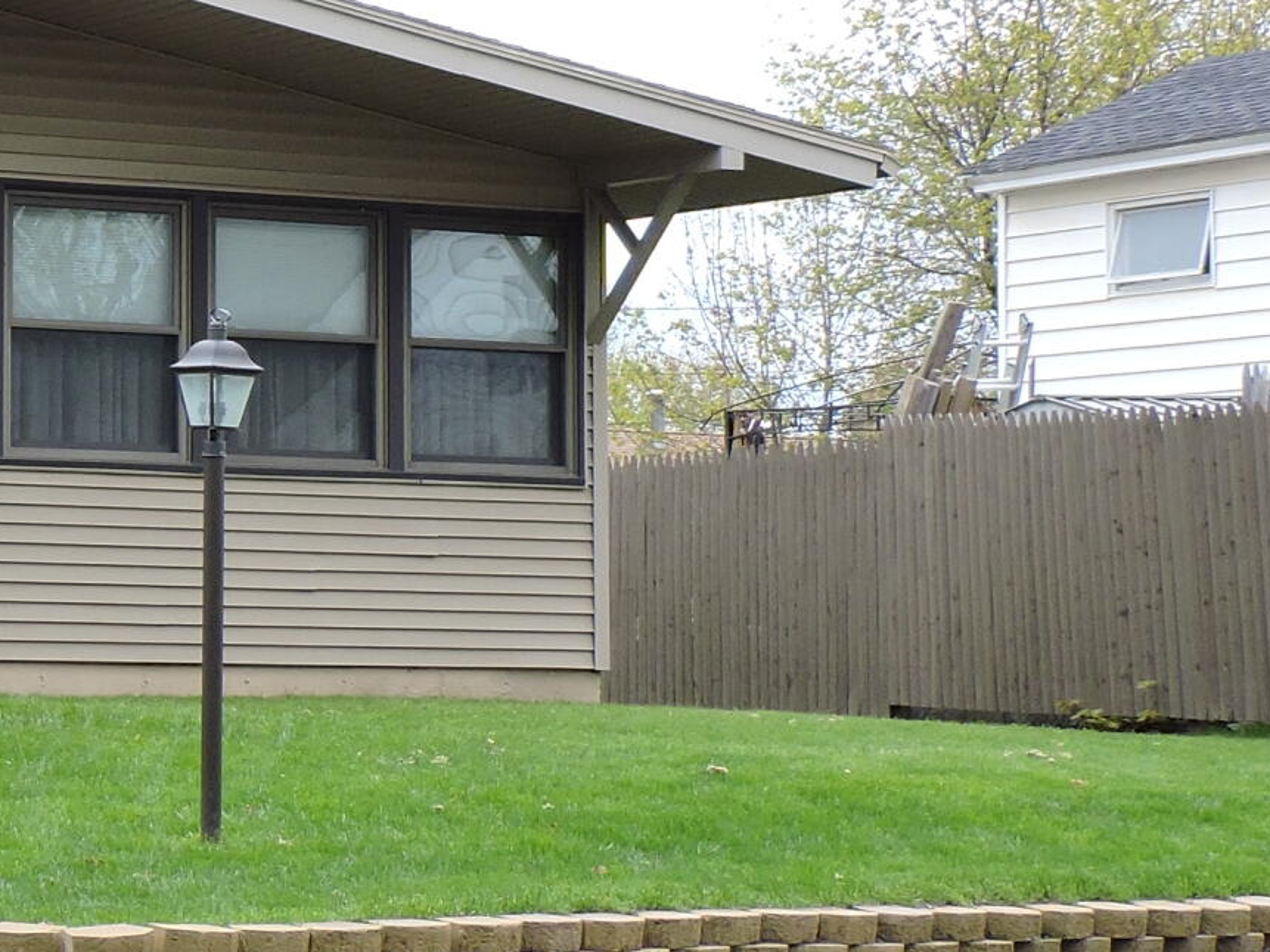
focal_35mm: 122
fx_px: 4474
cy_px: 338
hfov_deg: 15.1
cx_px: -571
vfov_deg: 12.1
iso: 100
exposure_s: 1/200
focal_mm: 6.2
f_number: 3.3
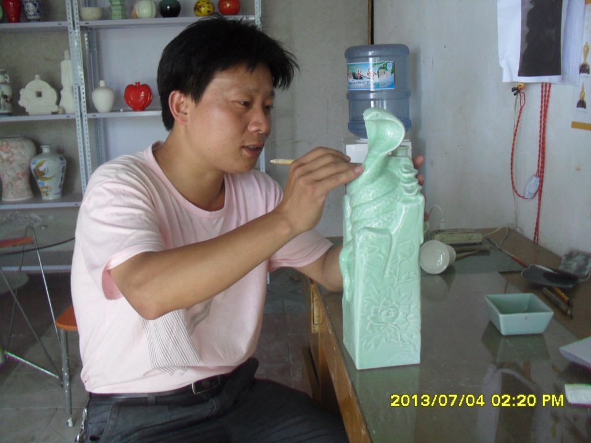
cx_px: 296
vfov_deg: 40.7
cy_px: 222
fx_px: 598
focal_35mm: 35
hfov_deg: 52.6
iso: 200
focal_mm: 6.3
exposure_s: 1/30
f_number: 3.2
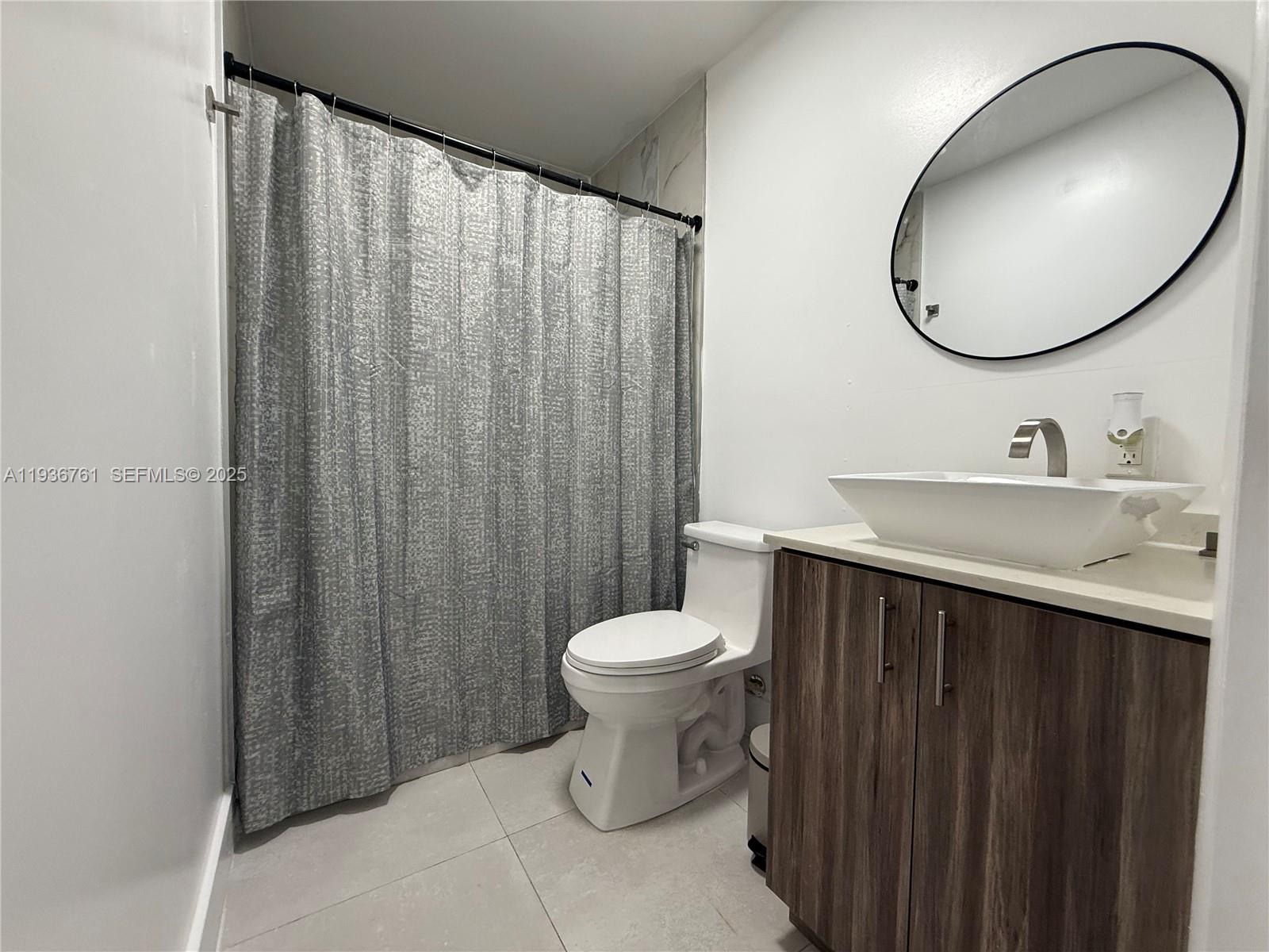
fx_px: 513
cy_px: 476
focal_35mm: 14
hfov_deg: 102.1
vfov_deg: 85.7
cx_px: 634
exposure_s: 1/120
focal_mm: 2.22
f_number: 2.2
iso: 160
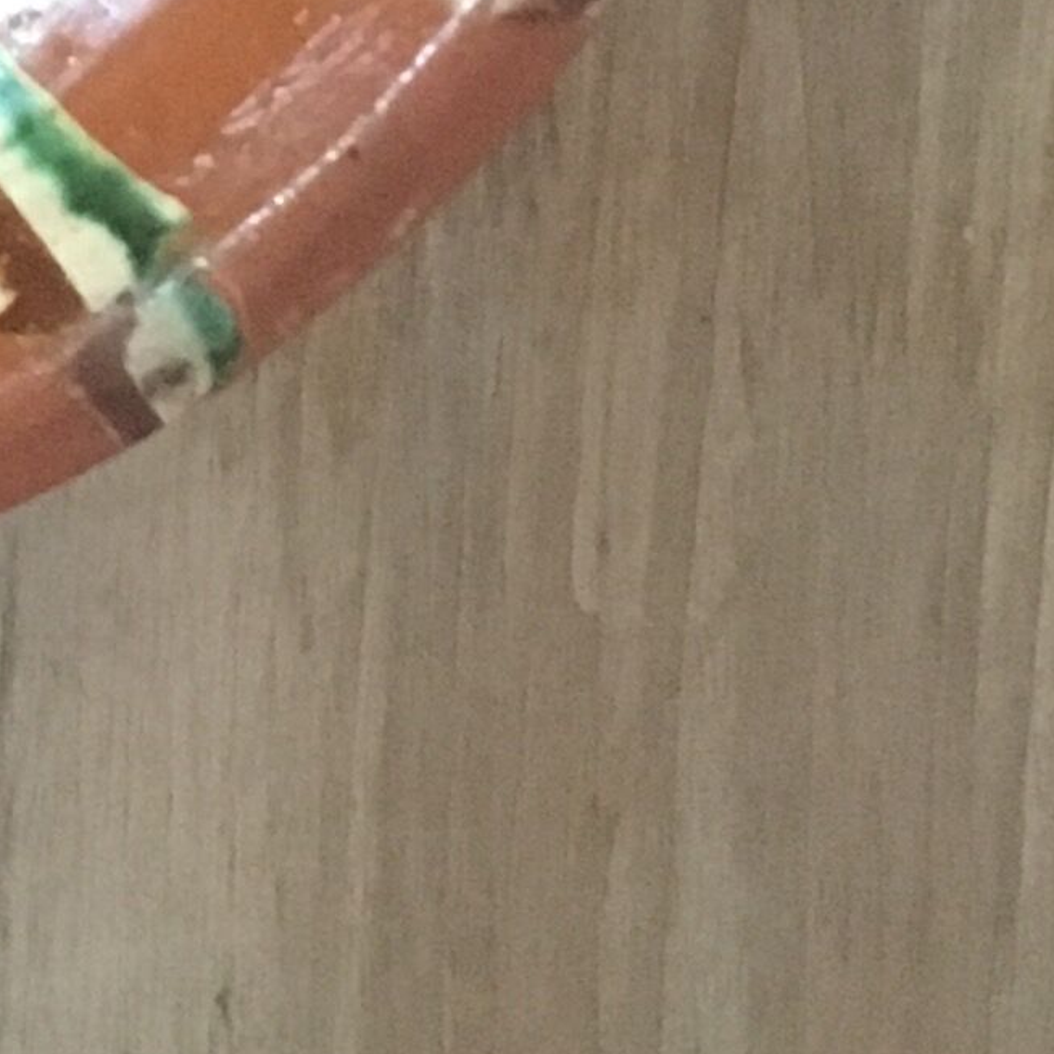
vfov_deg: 10.9
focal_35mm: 158
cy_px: -195
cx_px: -1057
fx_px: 5443
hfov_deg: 10.2
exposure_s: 1/17
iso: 320
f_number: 2.2
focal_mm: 4.15
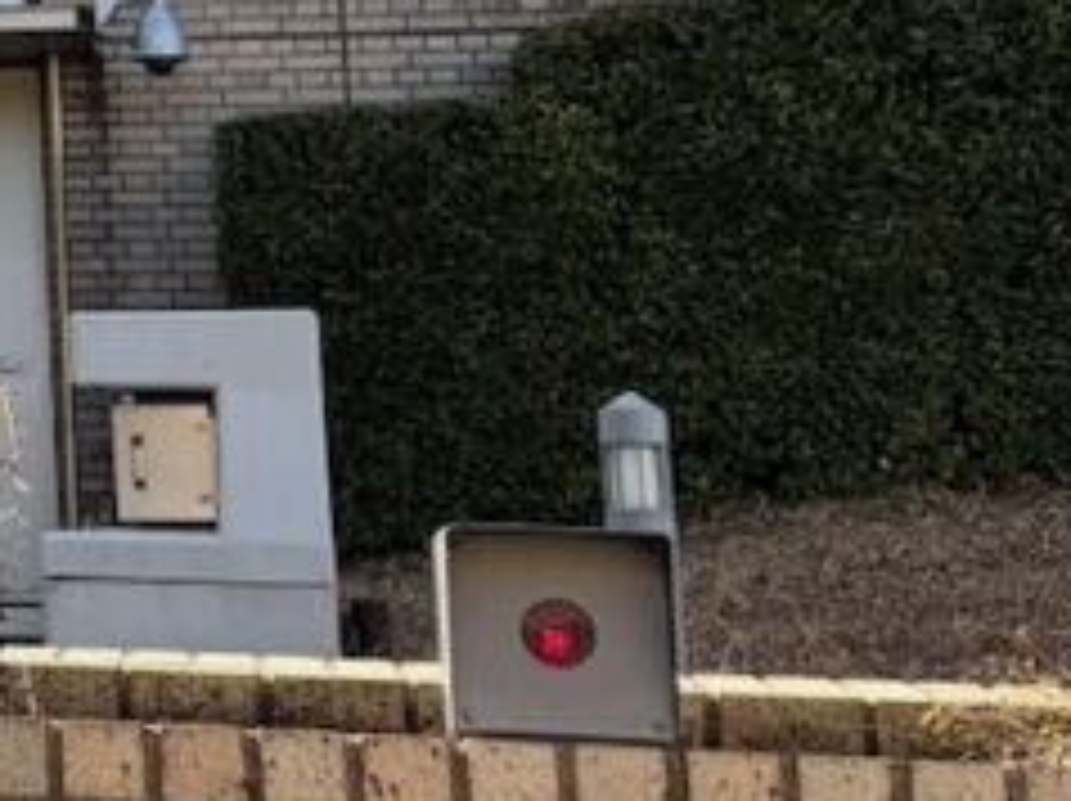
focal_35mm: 112
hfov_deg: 14.3
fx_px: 3462
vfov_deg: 12.9
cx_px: -1166
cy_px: -158
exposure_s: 1/945
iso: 64
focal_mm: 5.96
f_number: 1.6
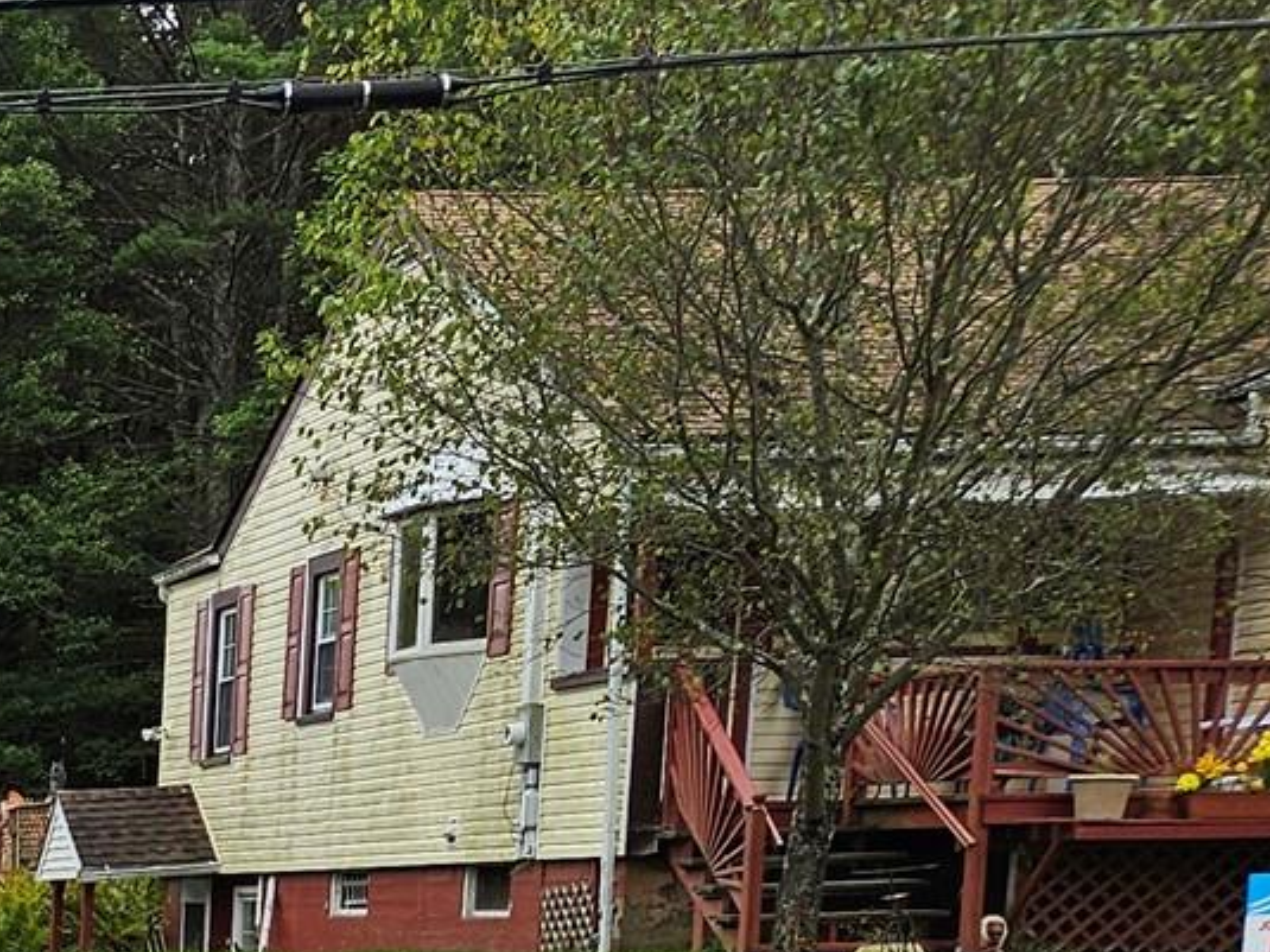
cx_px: -988
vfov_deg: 15.6
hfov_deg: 18.0
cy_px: 1386
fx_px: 3228
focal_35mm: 88
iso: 25
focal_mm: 5.4
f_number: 1.8
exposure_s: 1/500
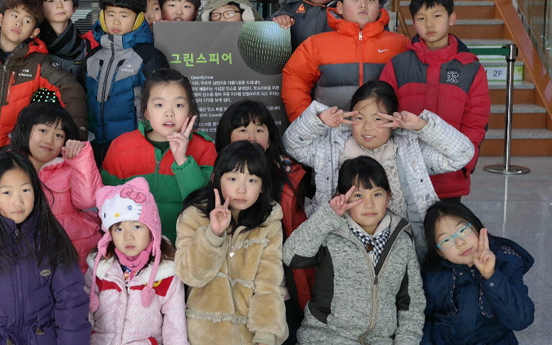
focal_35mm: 68
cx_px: 197
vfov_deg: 19.1
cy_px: 110
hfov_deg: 30.0
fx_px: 1023
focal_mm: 20
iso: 400
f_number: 3.5
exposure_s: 1/40
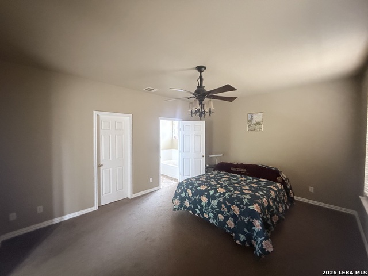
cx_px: 184
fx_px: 149
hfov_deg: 102.1
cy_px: 138
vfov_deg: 85.7
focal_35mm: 14
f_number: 2.2
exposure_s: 1/60
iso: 1000
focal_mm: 2.22
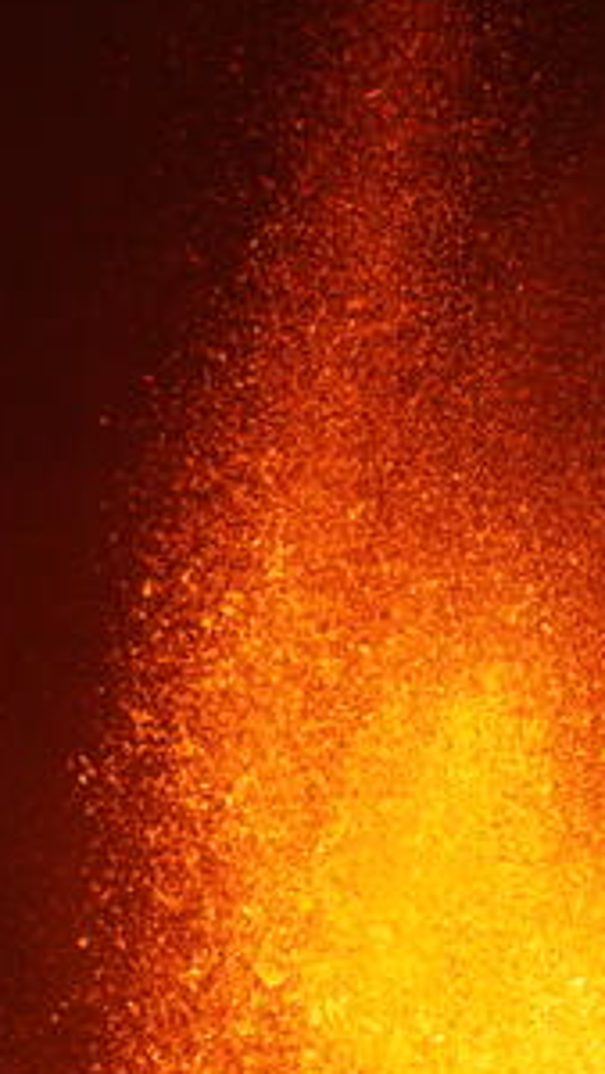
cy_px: 550
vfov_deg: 6.1
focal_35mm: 354
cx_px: 745
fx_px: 10085
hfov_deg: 3.4
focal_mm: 169
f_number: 7.1
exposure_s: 1/125
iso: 1250
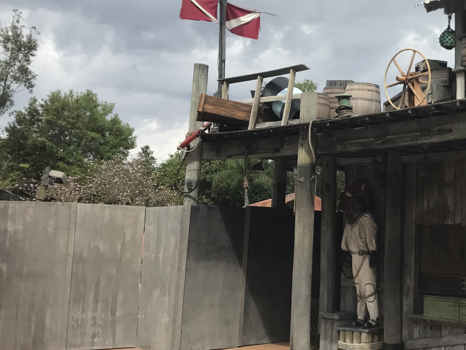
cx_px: 404
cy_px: 121
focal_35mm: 58
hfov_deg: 31.9
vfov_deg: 25.1
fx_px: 781
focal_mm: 3.99
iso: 20
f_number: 1.8
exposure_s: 1/1953
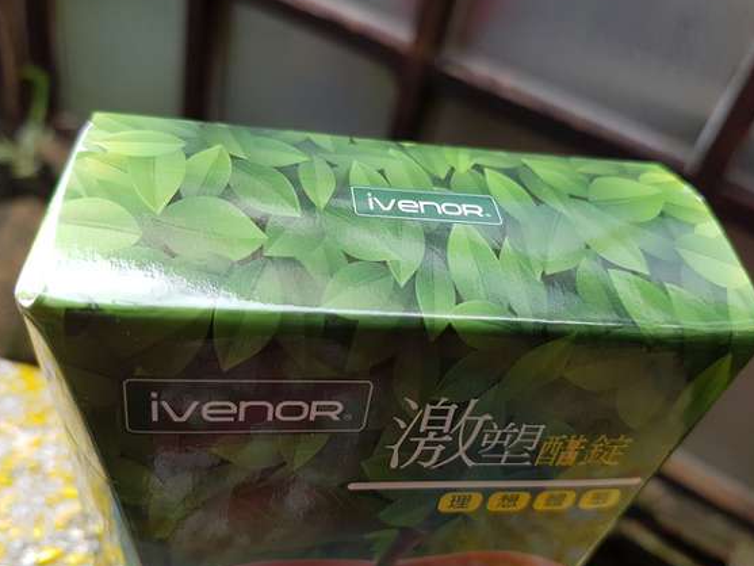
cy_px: 283
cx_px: 397
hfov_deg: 63.4
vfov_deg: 49.8
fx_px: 610
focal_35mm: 28
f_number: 1.7
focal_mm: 4.2
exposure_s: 1/120
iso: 50
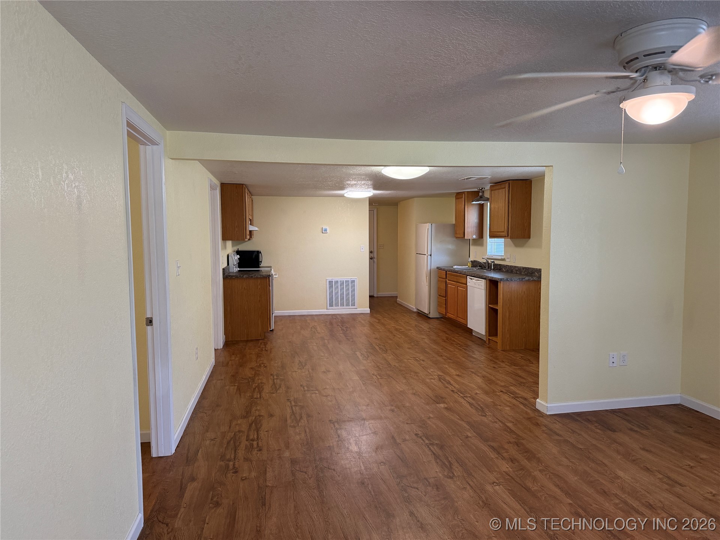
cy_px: 270
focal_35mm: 24
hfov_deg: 71.6
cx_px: 360
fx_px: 499
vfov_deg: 56.8
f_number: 1.78
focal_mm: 6.76
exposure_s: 1/120
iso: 320
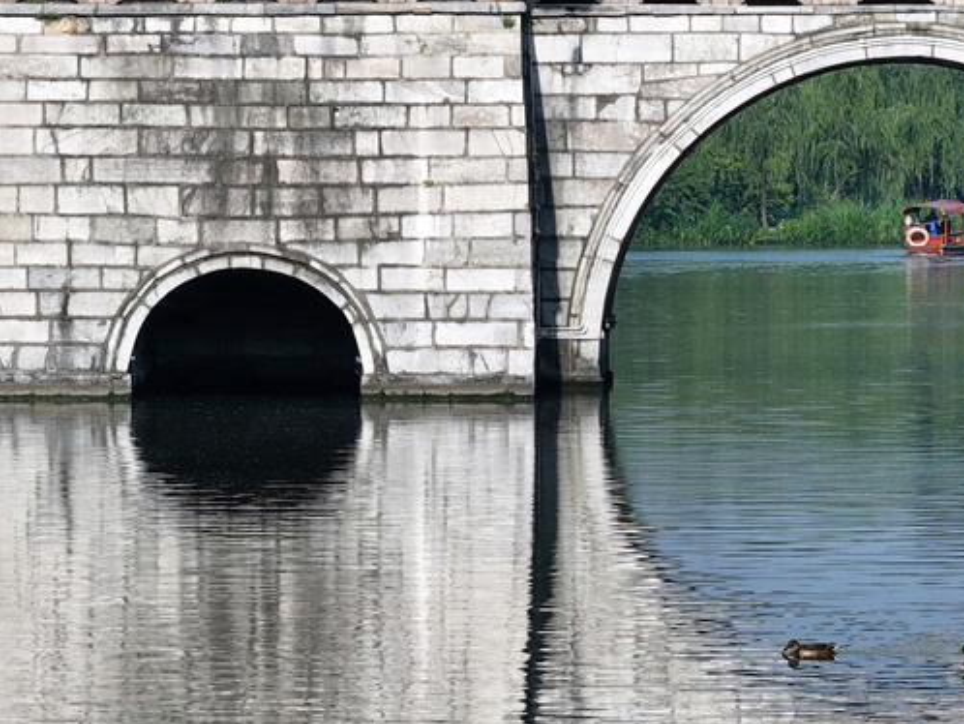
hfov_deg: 4.9
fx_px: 11145
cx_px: 943
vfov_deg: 3.7
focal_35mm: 400
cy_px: 48
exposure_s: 1/1000
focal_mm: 30.71
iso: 110
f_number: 3.4
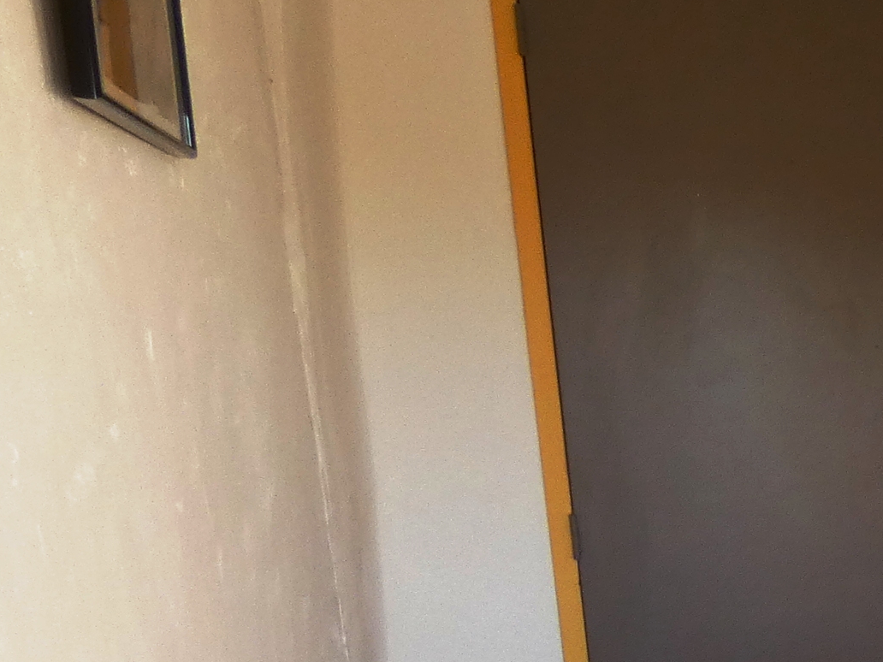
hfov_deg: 22.4
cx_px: 1406
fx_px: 1709
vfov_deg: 20.8
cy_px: 735
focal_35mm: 67
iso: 160
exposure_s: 1/60
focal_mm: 3.6
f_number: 2.8
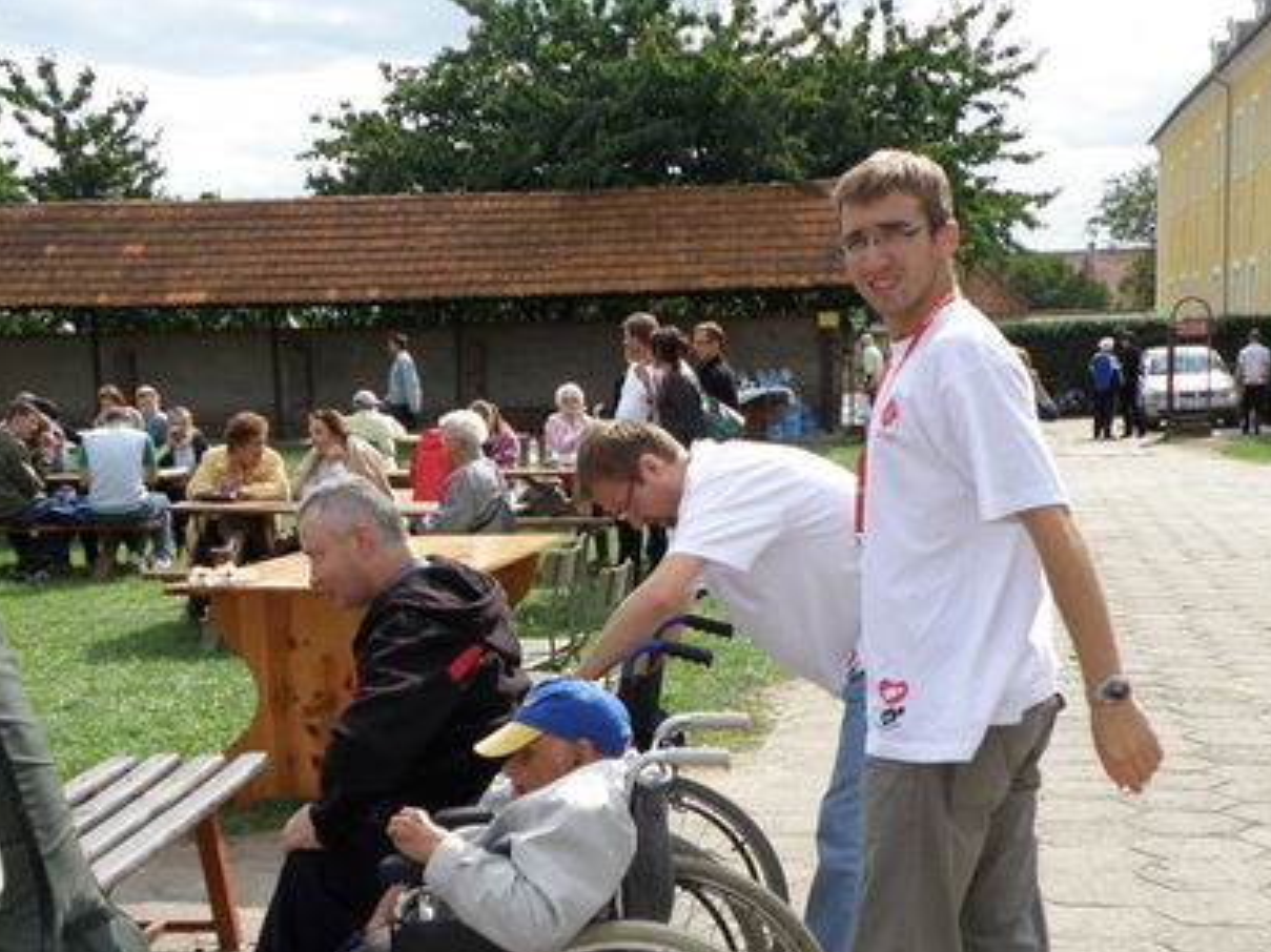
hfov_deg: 31.2
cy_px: 585
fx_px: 2276
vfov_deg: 23.6
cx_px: 634
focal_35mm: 62
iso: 64
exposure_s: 1/640
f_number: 3.4
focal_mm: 8.87
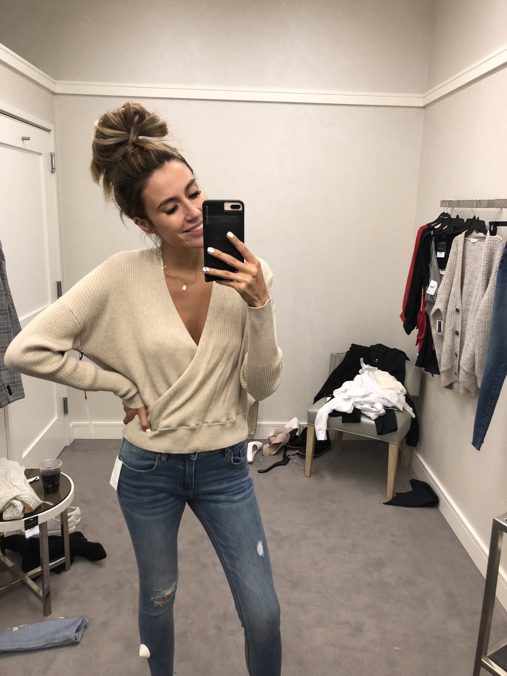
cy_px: 338
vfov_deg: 63.4
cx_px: 254
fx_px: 547
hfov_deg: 49.8
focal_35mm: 28
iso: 40
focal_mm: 3.99
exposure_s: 1/30
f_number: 1.8
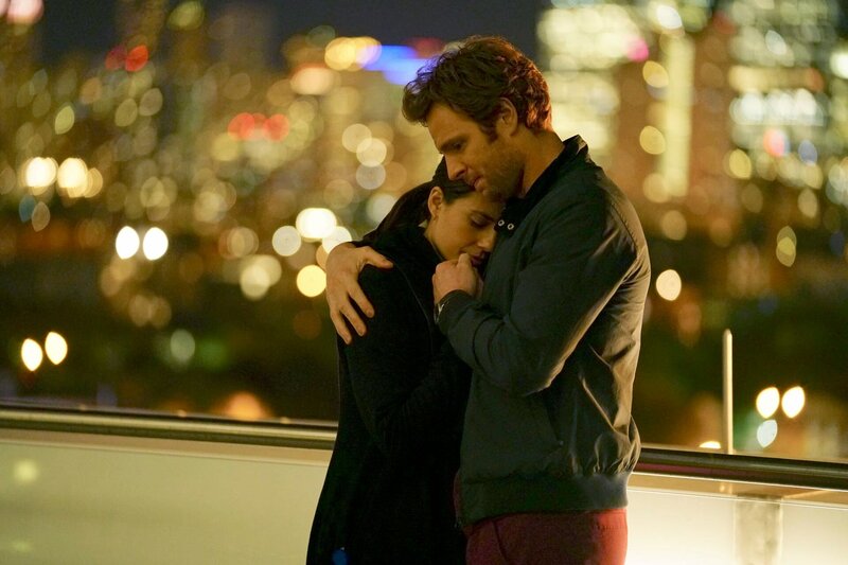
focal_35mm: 151
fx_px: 3556
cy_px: 282
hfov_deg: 13.6
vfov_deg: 9.1
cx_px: 424
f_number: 2.8
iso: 10000
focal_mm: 151
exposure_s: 1/40
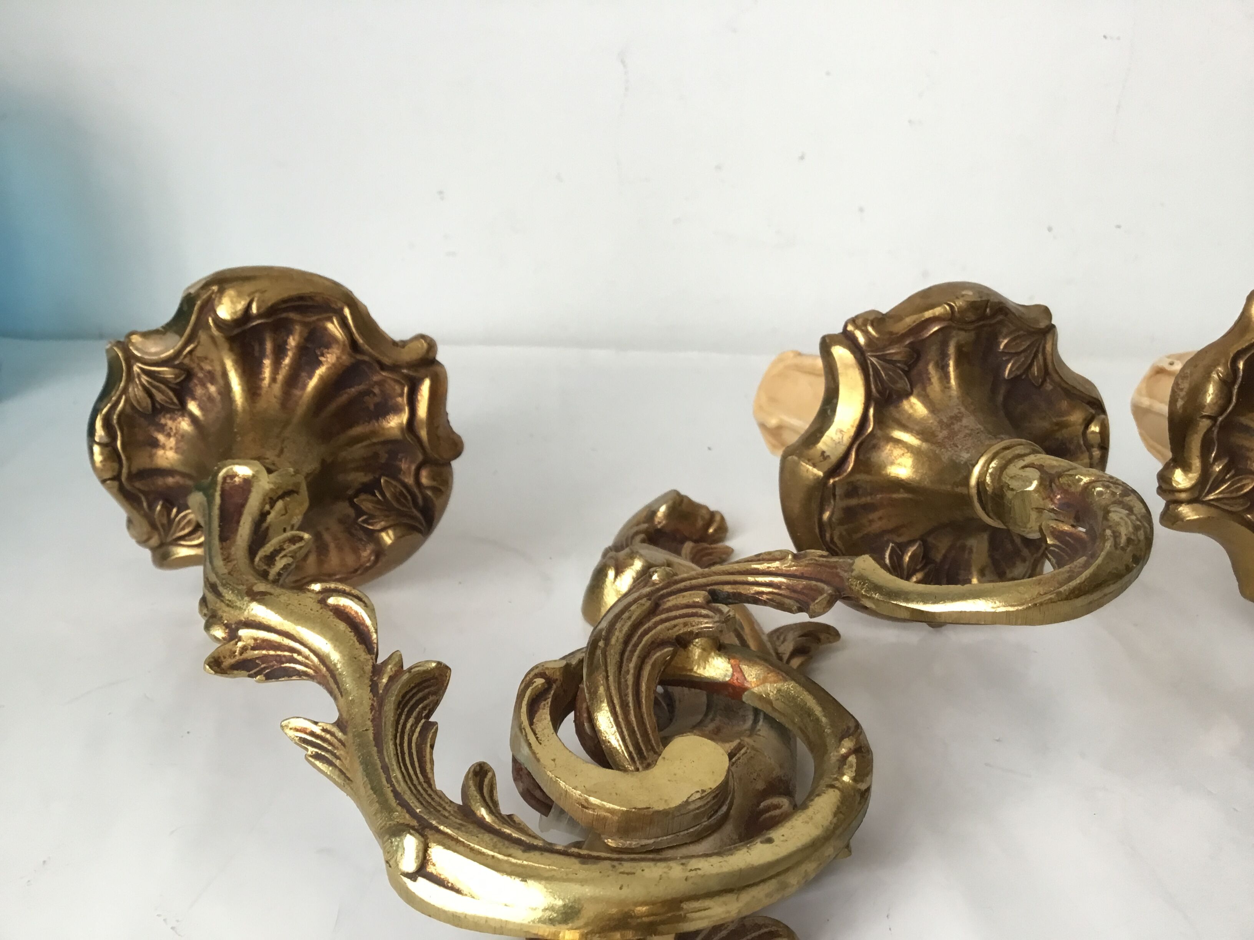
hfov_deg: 58.4
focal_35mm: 31
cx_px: 627
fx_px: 1123
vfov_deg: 45.4
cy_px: 470
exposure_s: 1/33
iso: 50
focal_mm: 3.3
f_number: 2.4
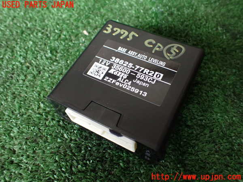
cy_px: 91
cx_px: 122
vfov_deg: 46.8
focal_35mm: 30
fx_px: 211
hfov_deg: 60.0
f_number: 2.3
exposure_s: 1/125
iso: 800
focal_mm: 5.4
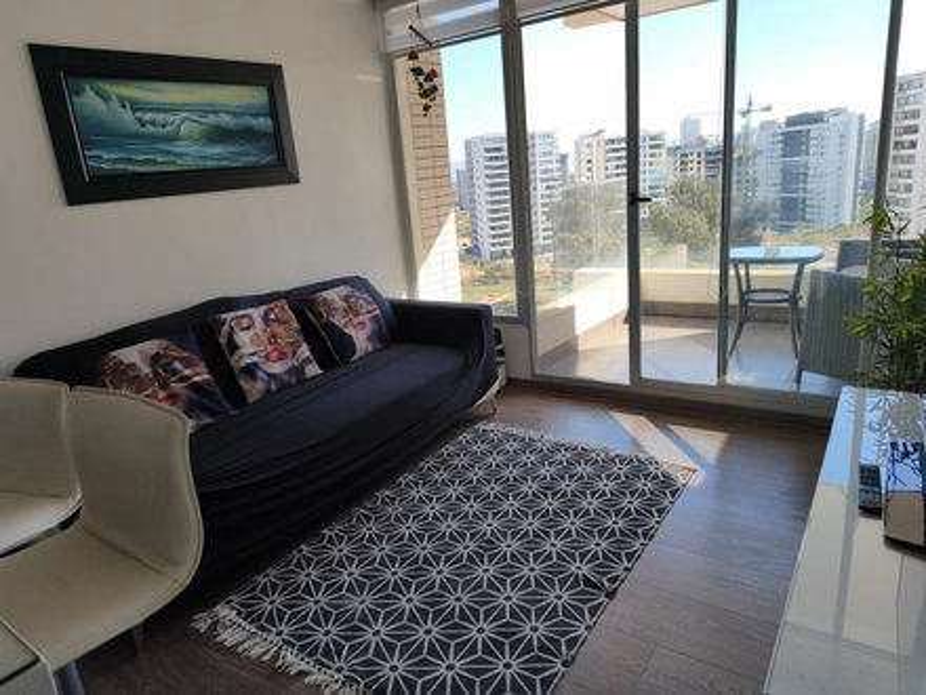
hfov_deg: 73.9
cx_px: 463
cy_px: 348
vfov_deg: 58.9
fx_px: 615
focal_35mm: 23
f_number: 1.62
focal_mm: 6.45
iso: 50
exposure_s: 1/683
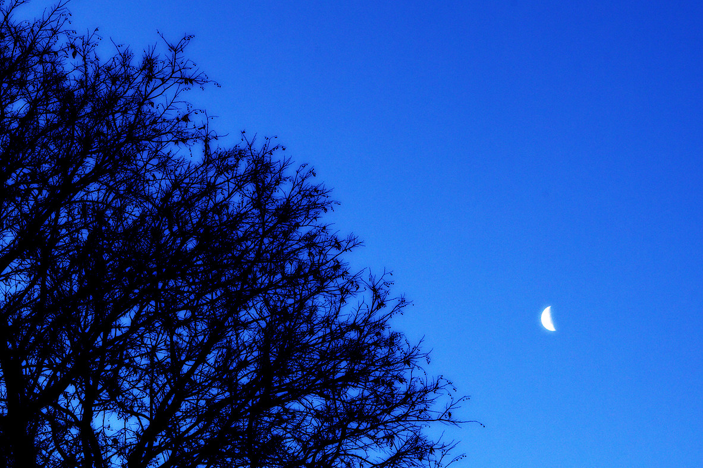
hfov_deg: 14.8
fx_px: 2695
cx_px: 266
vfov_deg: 9.9
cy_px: 383
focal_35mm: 138
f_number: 11
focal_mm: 70
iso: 640
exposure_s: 1/80
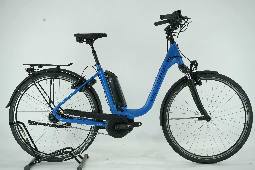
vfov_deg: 20.9
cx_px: 128
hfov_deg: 31.0
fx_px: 460
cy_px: 85
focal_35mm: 65
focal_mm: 65
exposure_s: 1/200
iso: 2000
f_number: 8
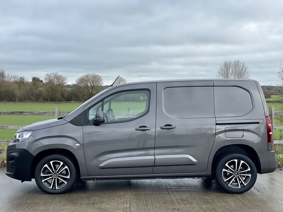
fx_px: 425
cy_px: 106
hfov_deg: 36.8
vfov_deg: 28.0
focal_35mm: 52
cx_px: 142
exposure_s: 1/187
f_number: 2
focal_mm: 6
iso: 25
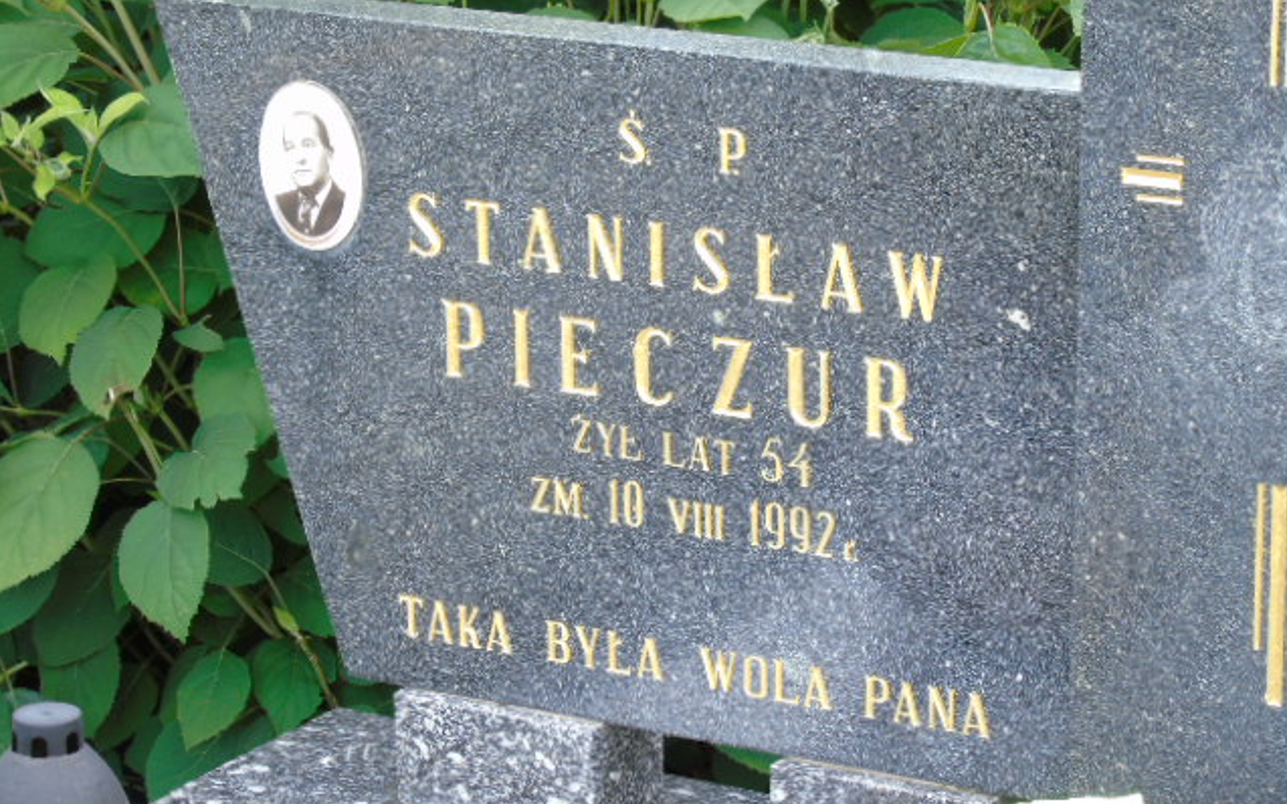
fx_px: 4629
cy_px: 347
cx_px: 642
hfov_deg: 15.8
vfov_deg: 9.9
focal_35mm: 132
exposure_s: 1/30
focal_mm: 22
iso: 100
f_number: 4.6
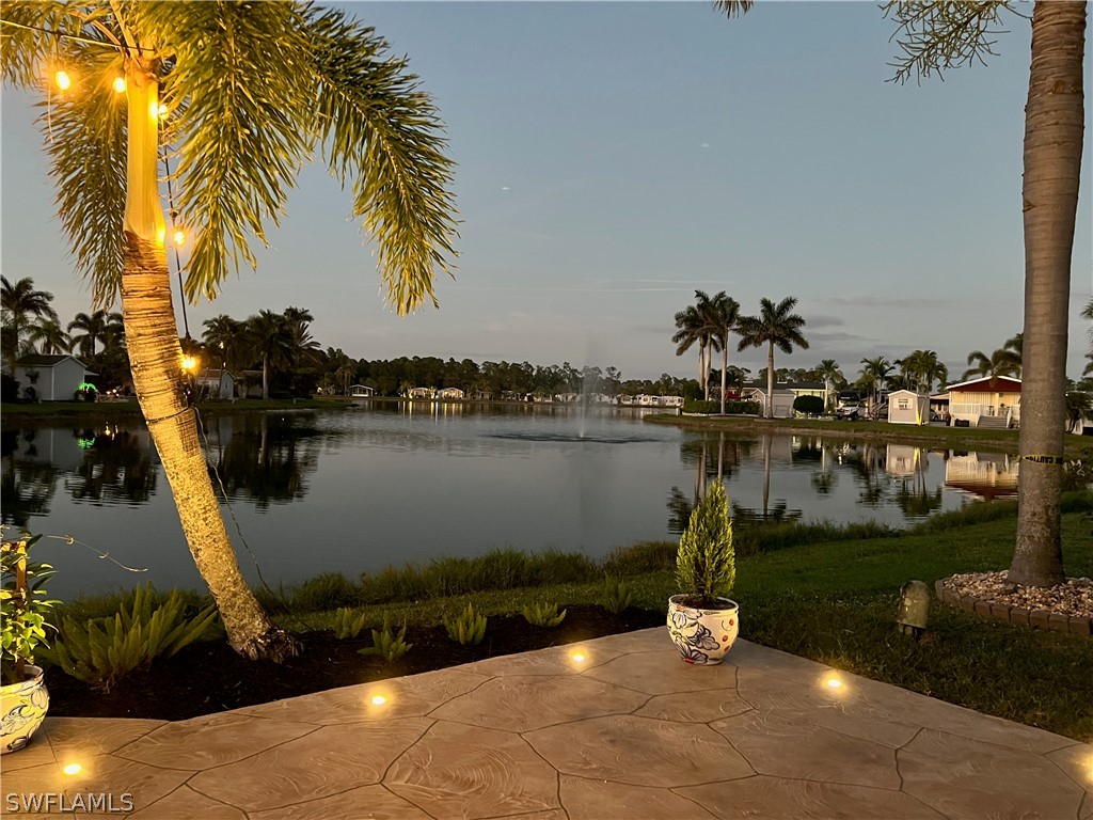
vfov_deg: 53.1
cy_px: 410
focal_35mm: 26
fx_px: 821
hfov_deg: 67.3
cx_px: 546
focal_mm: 5.7
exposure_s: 1/30
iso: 640
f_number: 1.5
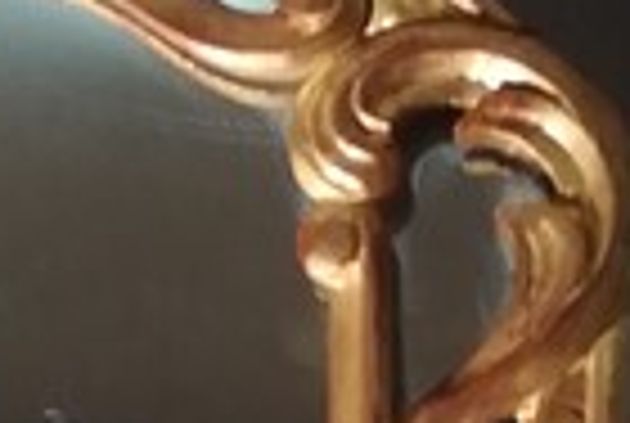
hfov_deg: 8.0
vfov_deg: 5.4
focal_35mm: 255
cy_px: 702
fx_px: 4472
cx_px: -153
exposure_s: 1/33.3
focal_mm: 3.83
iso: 200
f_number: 2.2
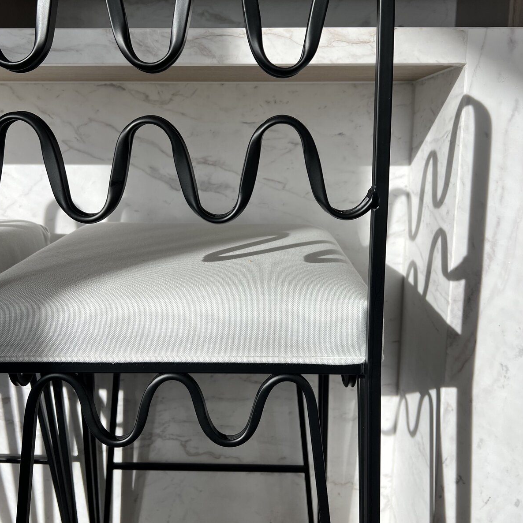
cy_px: 232
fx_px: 530
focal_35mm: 31
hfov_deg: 52.5
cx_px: 260
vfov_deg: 52.4
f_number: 1.5
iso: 50
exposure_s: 1/2299
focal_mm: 5.7
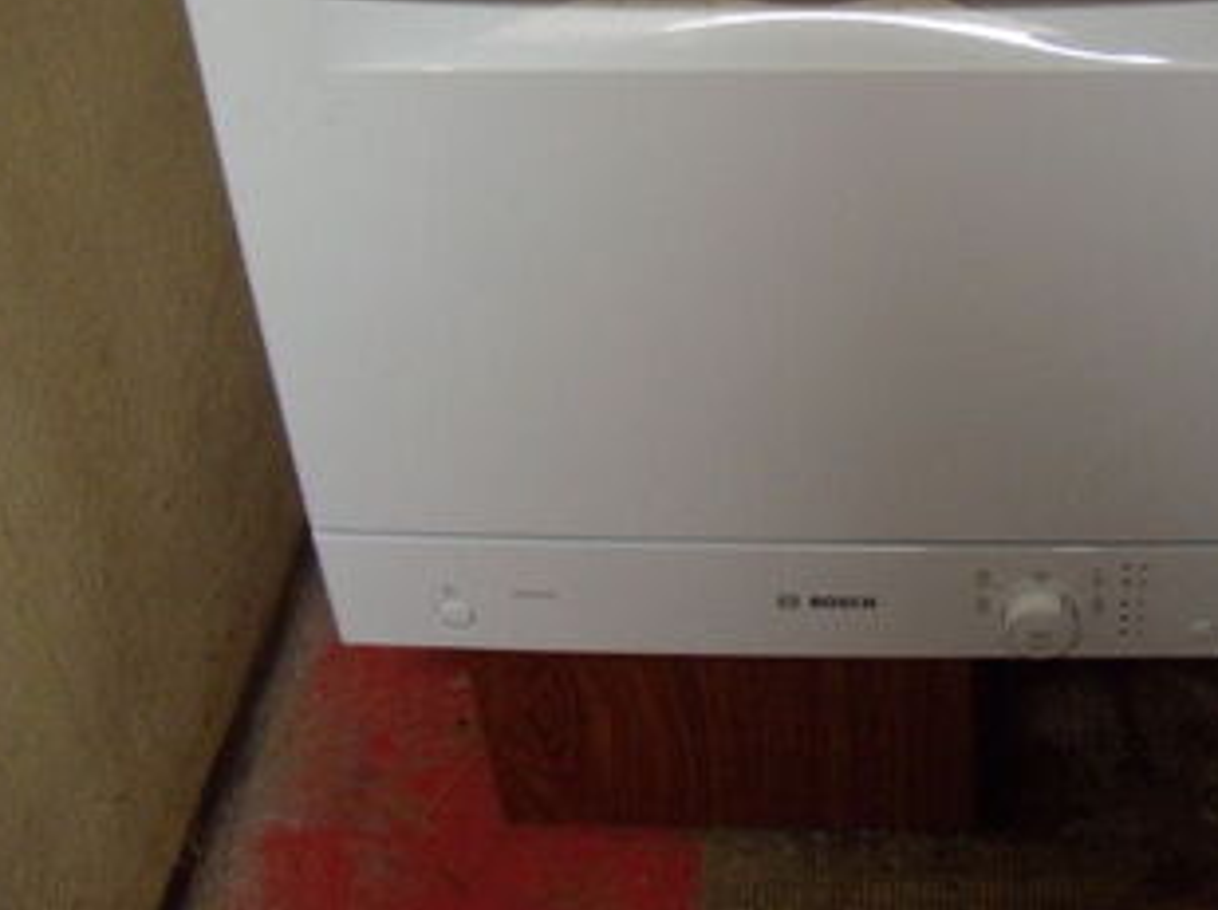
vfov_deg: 25.7
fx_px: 1968
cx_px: 895
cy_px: 205
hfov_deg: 33.8
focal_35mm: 56
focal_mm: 6.4
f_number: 3.6
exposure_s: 1/40
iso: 400
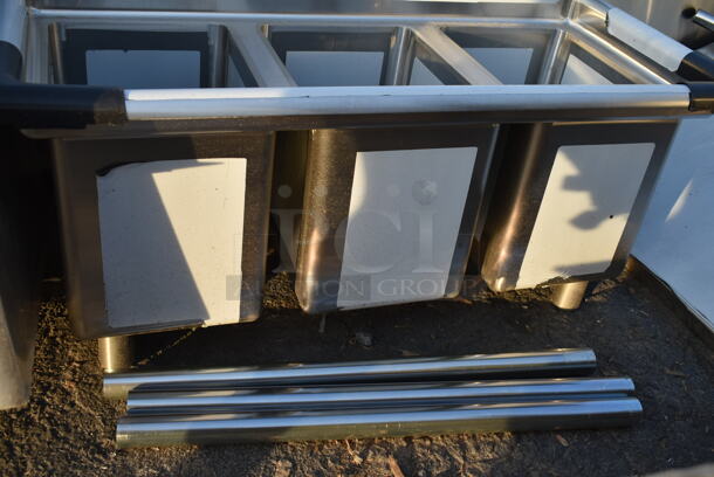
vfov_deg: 35.6
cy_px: 238
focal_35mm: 38
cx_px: 357
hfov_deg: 51.2
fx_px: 744
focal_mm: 25
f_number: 5.6
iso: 100
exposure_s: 1/125
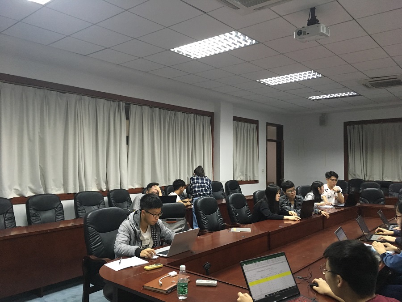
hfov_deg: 61.7
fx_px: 337
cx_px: 201
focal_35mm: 29
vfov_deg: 48.2
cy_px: 151
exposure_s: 1/20
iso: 200
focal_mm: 4.15
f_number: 2.2
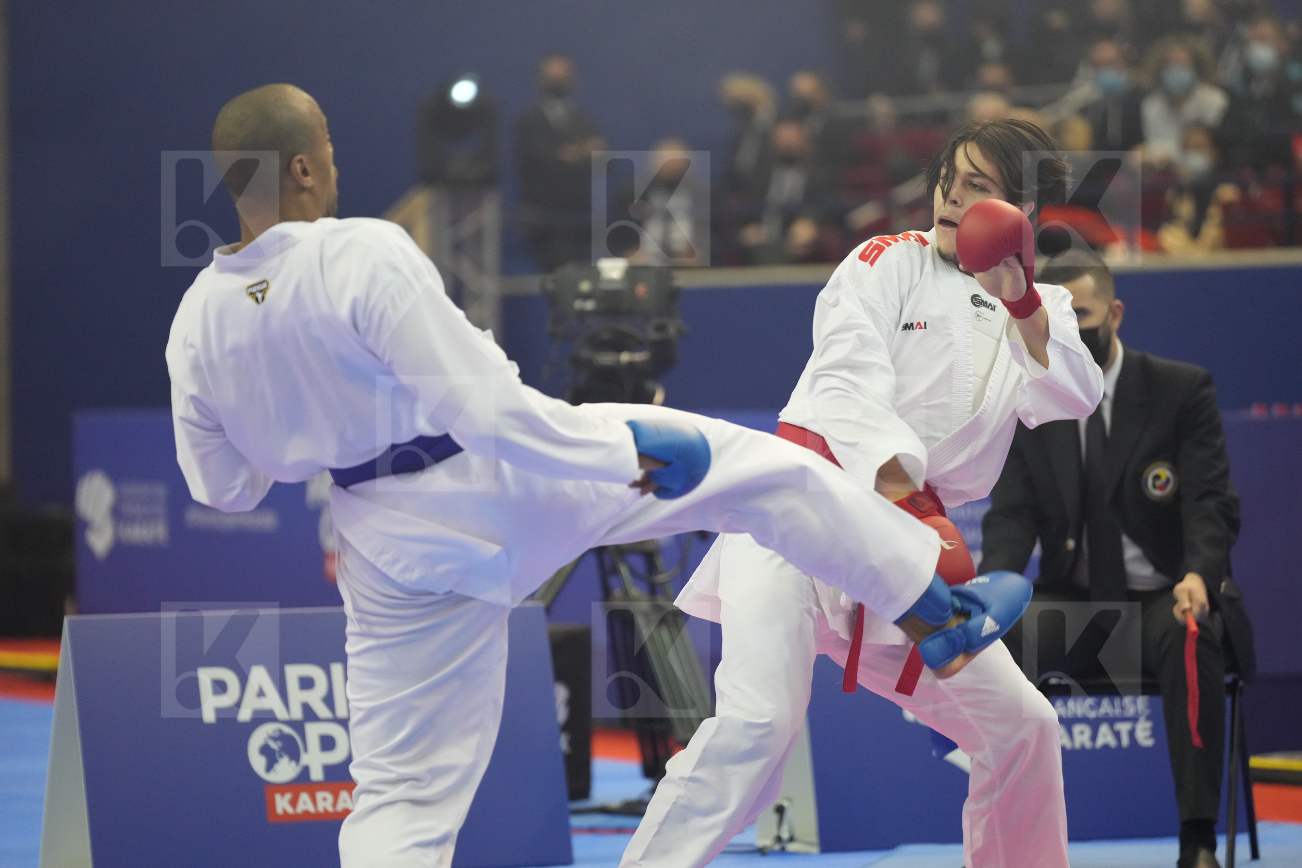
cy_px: 434
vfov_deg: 7.4
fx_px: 6689
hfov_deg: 11.1
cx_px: 651
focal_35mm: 185
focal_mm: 185
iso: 4000
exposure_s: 1/1000
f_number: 2.8
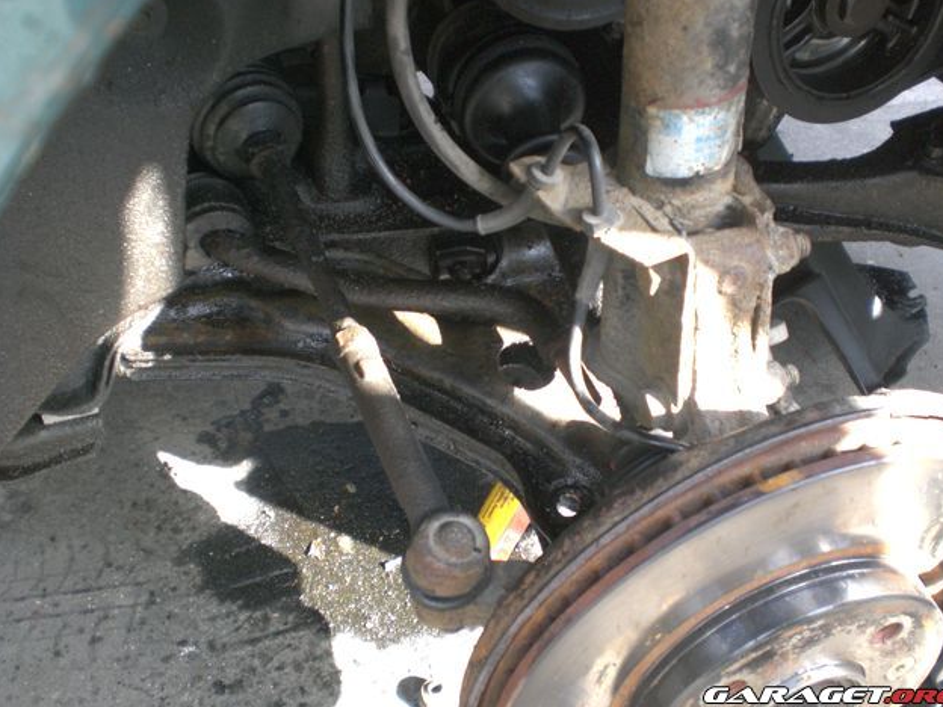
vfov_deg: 36.8
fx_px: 1062
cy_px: 347
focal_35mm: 39
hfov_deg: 47.9
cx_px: 479
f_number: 3.1
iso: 200
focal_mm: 6.3
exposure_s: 1/100
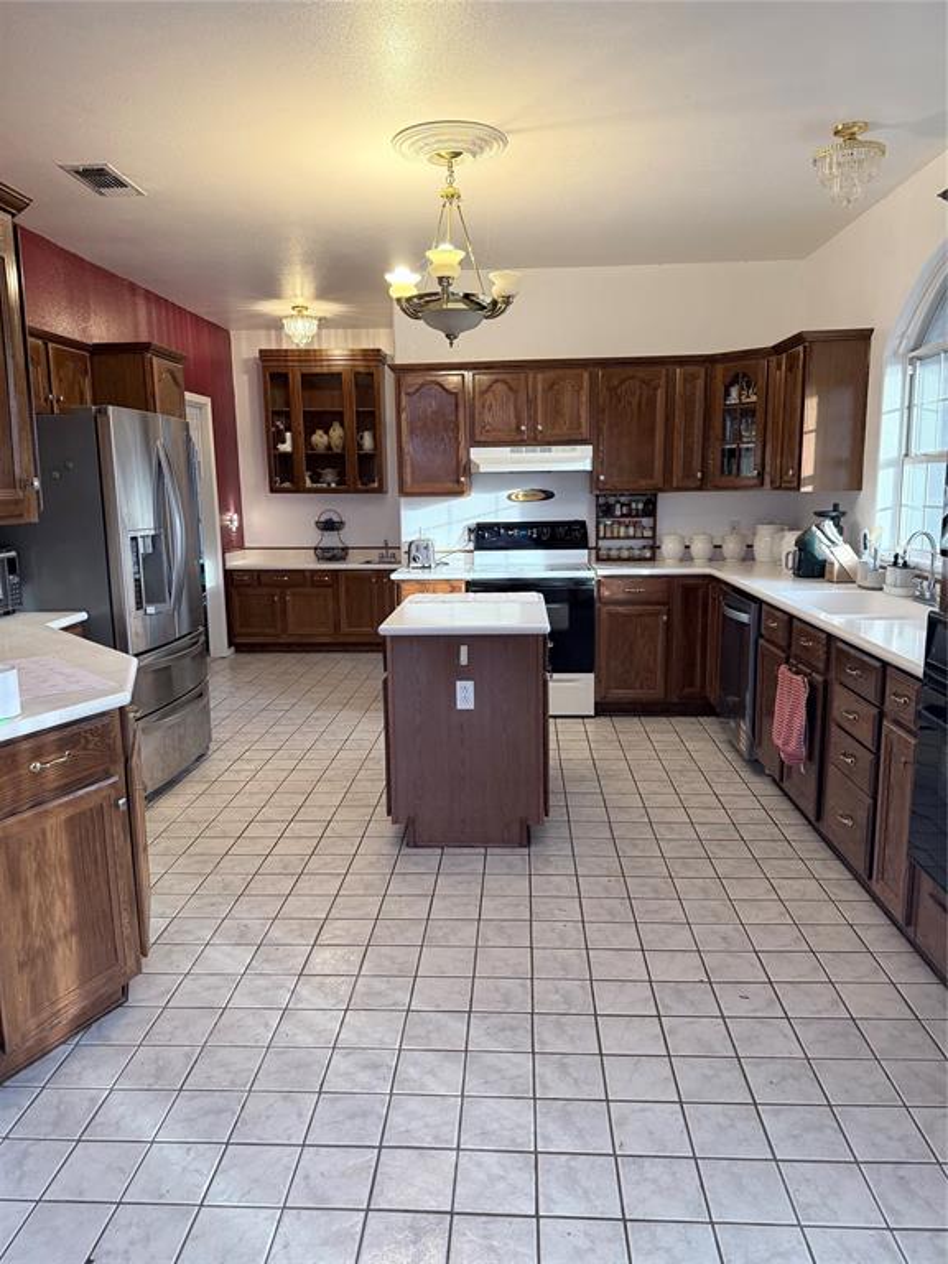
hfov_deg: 56.8
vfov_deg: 71.6
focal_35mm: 24
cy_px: 632
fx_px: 876
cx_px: 474
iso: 250
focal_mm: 6.76
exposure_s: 1/60
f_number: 1.78
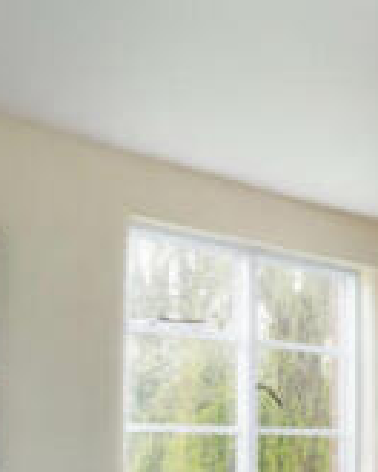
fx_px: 937
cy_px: 439
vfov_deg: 27.1
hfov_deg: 19.3
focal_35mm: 67
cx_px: 603
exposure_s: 1/4
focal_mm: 18
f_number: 8
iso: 400
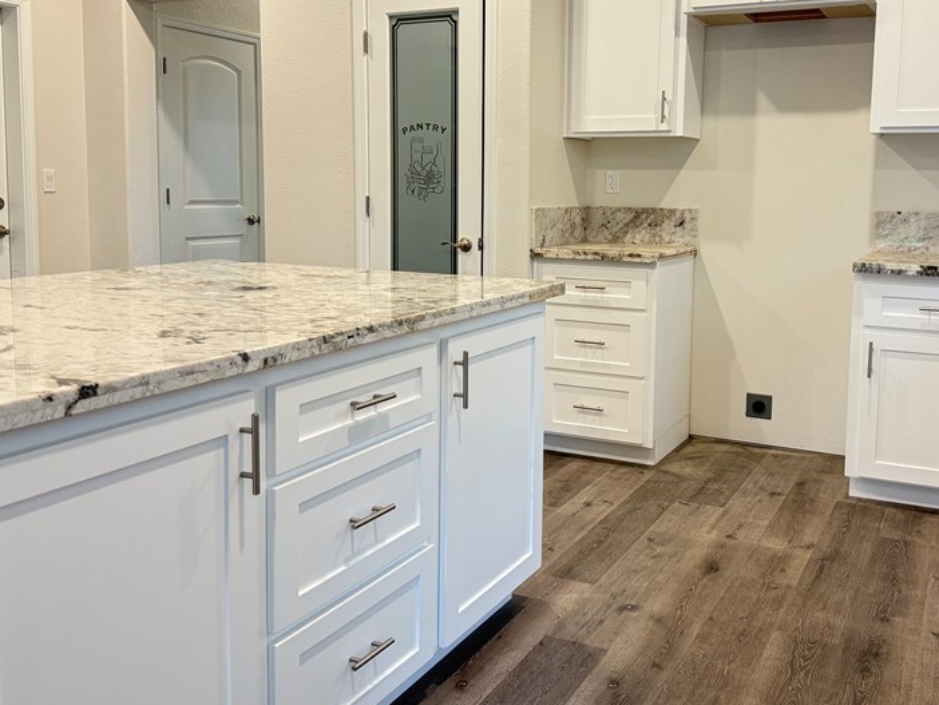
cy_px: 274
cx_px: 539
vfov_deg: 40.5
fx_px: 950
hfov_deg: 52.4
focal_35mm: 35
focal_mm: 6.76
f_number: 1.78
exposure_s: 1/60
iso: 250
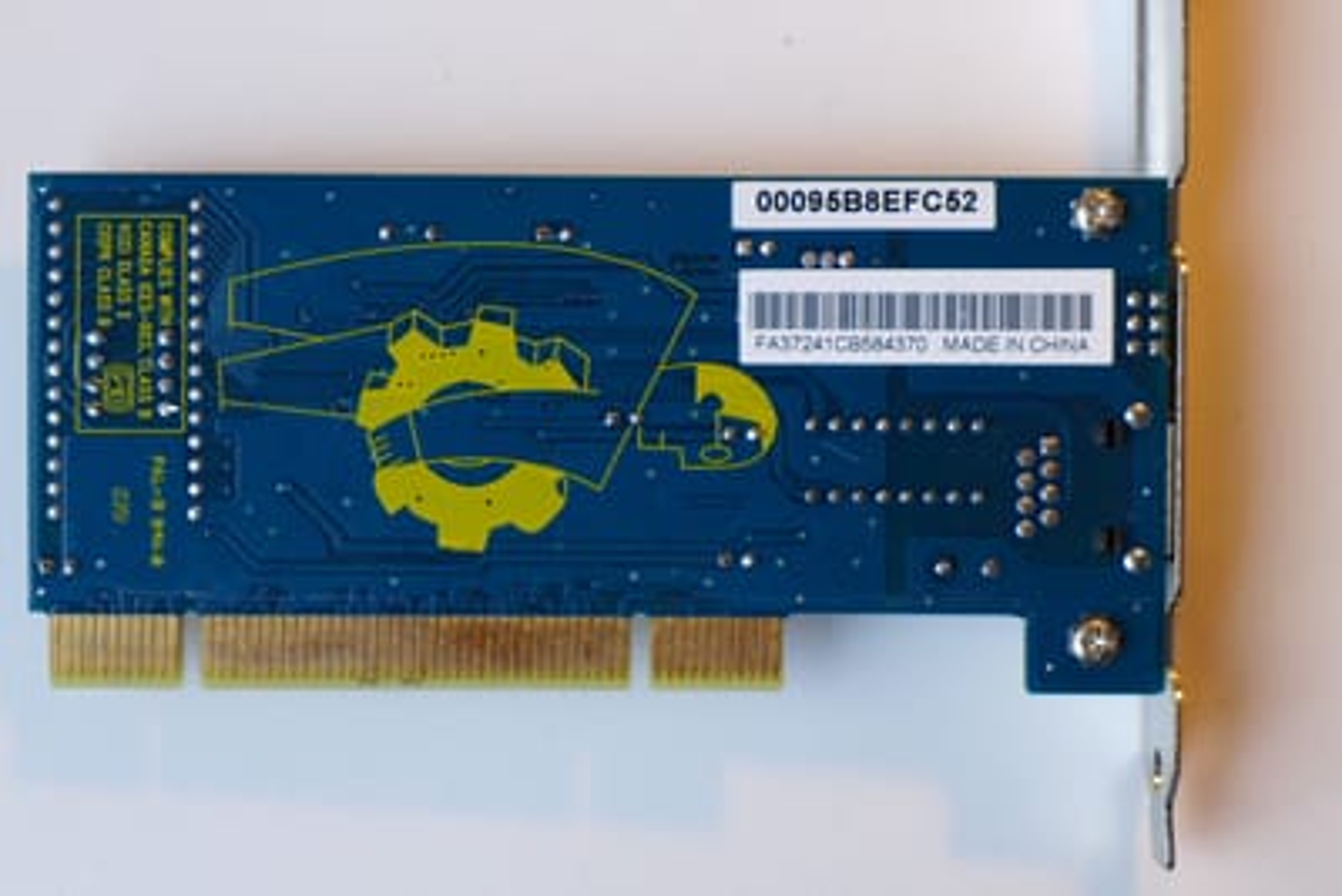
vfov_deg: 19.5
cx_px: 671
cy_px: 448
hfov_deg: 28.8
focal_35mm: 70
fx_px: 2610
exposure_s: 1/100
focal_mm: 13.7
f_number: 2.1
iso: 100
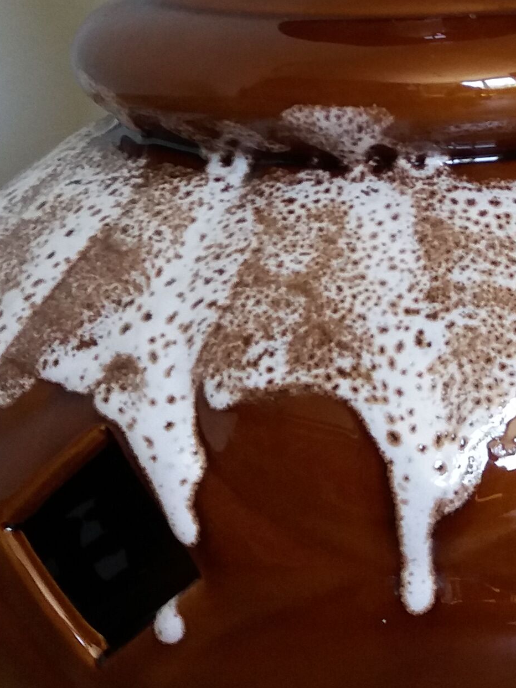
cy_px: 61
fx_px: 1849
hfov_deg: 15.8
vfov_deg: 20.6
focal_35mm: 93
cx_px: 416
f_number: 1.9
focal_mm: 3.7
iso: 100
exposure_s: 1/33
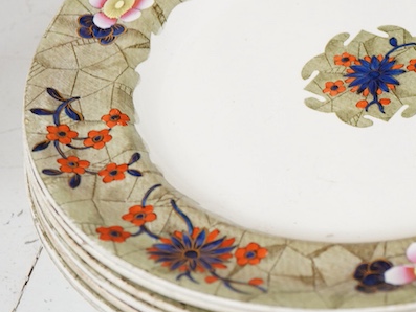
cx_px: 388
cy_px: 138
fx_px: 1178
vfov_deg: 15.1
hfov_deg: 19.6
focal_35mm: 98
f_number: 8
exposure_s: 1/125
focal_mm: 30
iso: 1250
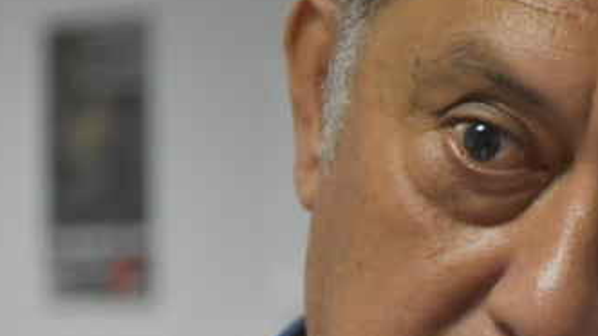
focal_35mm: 285
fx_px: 4522
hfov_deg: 7.6
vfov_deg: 4.2
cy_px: 369
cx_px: 495
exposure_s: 1/125
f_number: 5.3
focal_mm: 75
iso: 3200
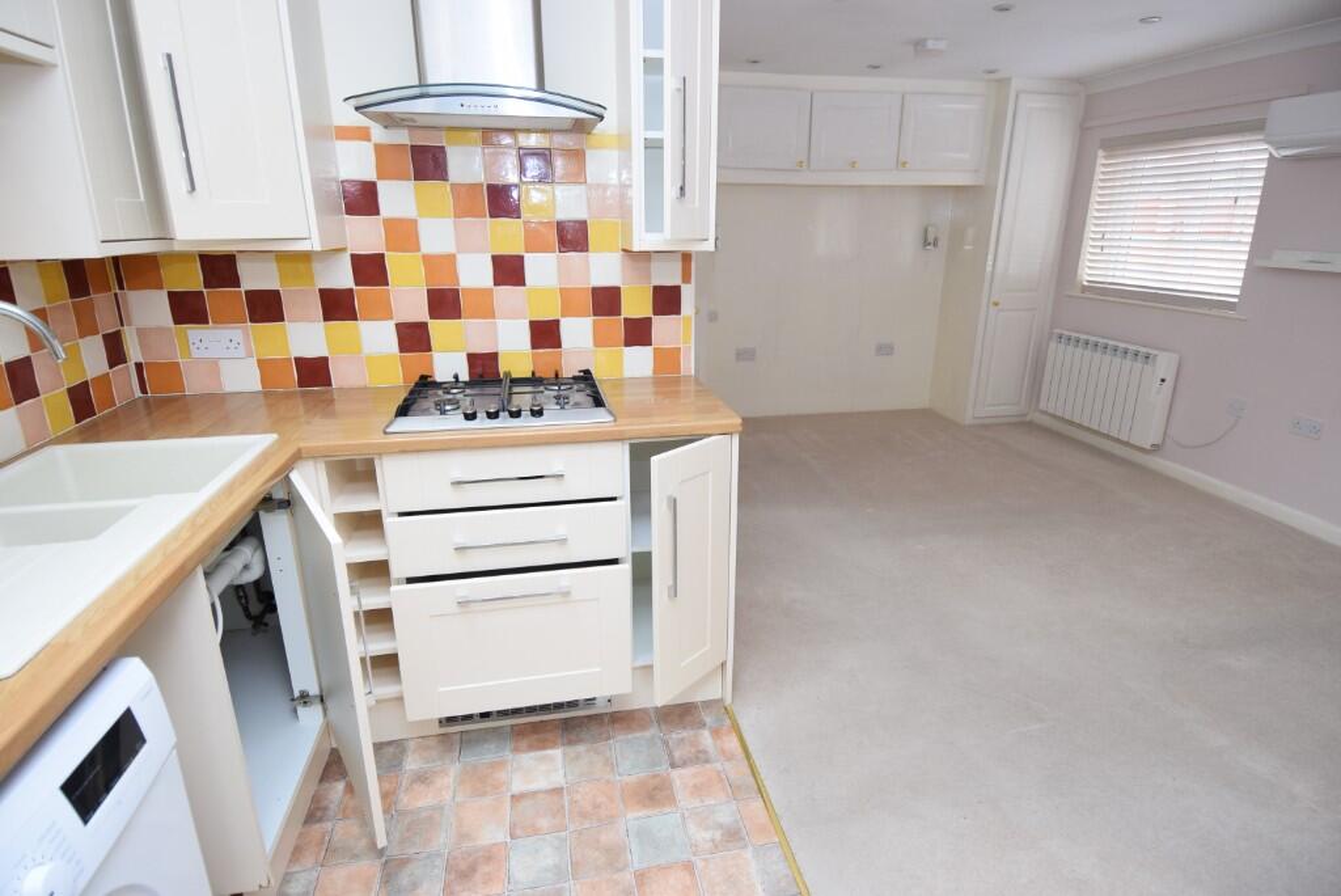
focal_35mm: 18
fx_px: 671
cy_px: 448
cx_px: 670
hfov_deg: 90.0
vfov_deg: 67.5
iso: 400
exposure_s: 1/60
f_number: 4
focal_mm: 12
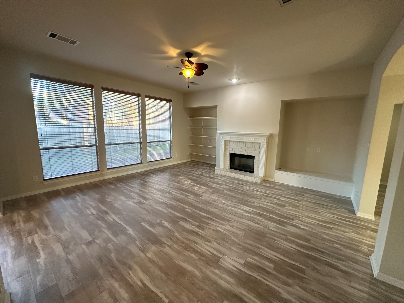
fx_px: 163
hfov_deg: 102.1
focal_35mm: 14
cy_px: 152
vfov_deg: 85.7
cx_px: 202
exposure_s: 1/120
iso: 320
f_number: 2.2
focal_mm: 2.22
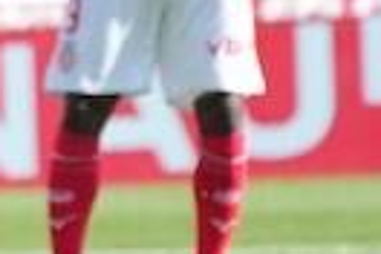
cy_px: 88
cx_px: -494
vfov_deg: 1.0
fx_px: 14562
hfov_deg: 1.5
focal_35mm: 1376
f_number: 5.6
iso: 1000
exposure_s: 1/1600
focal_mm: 215
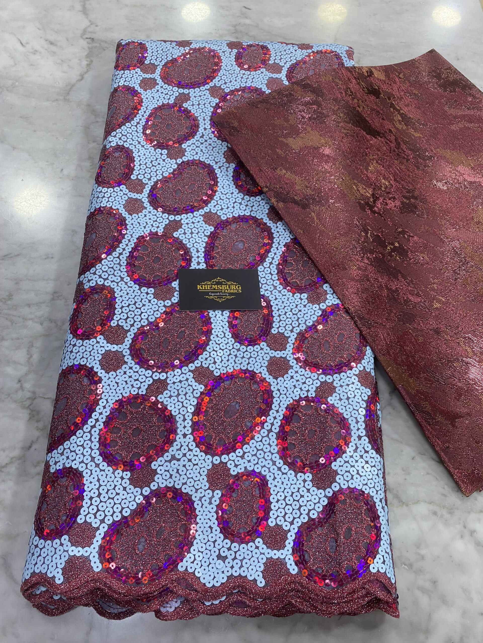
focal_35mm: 26
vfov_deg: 67.3
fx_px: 484
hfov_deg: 53.1
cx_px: 242
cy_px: 322
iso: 64
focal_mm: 4.25
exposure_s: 1/50
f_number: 1.8
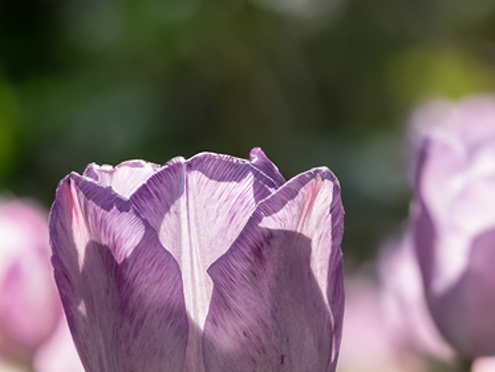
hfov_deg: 10.2
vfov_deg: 7.7
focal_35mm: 193
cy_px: 292
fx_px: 2761
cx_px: 182
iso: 200
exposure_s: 1/800
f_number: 7.1
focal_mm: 60
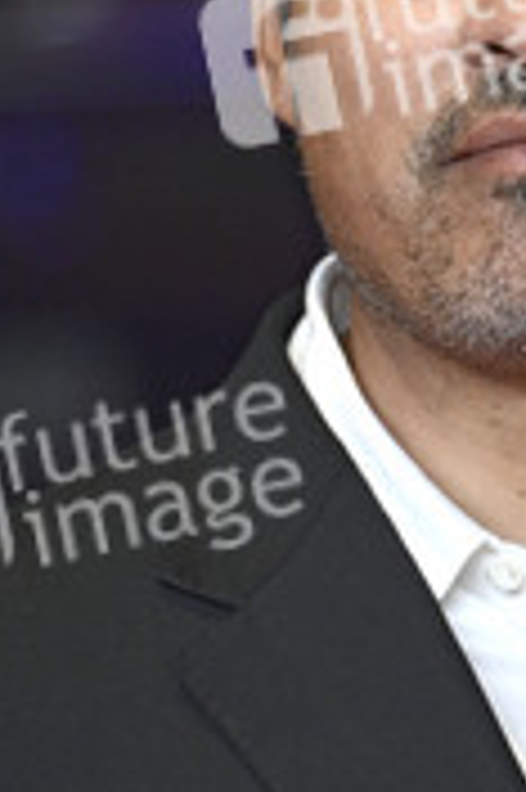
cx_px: 562
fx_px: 14997
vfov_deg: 3.0
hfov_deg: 2.0
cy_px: 266
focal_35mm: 683
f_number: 5.6
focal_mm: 300
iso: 5000
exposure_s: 1/250
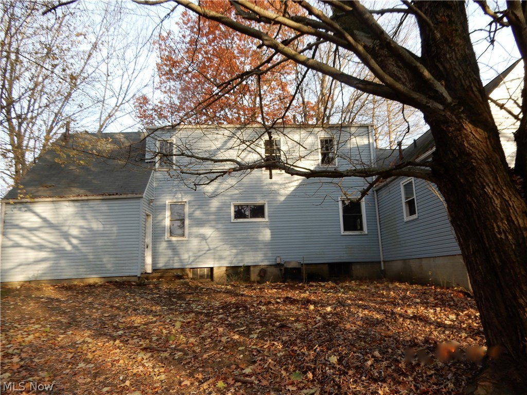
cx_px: 264
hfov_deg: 71.6
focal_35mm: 24
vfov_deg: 56.8
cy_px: 198
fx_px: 365
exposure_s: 1/100
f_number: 3.4
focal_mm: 4.3
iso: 80
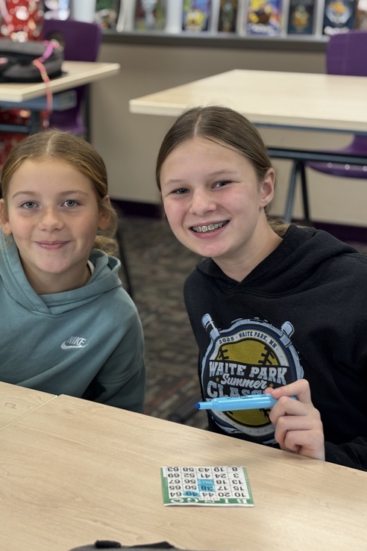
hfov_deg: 18.1
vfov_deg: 27.0
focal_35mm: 75
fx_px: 1147
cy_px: 273
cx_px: 98
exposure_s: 1/40
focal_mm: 5.96
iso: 125
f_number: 1.6
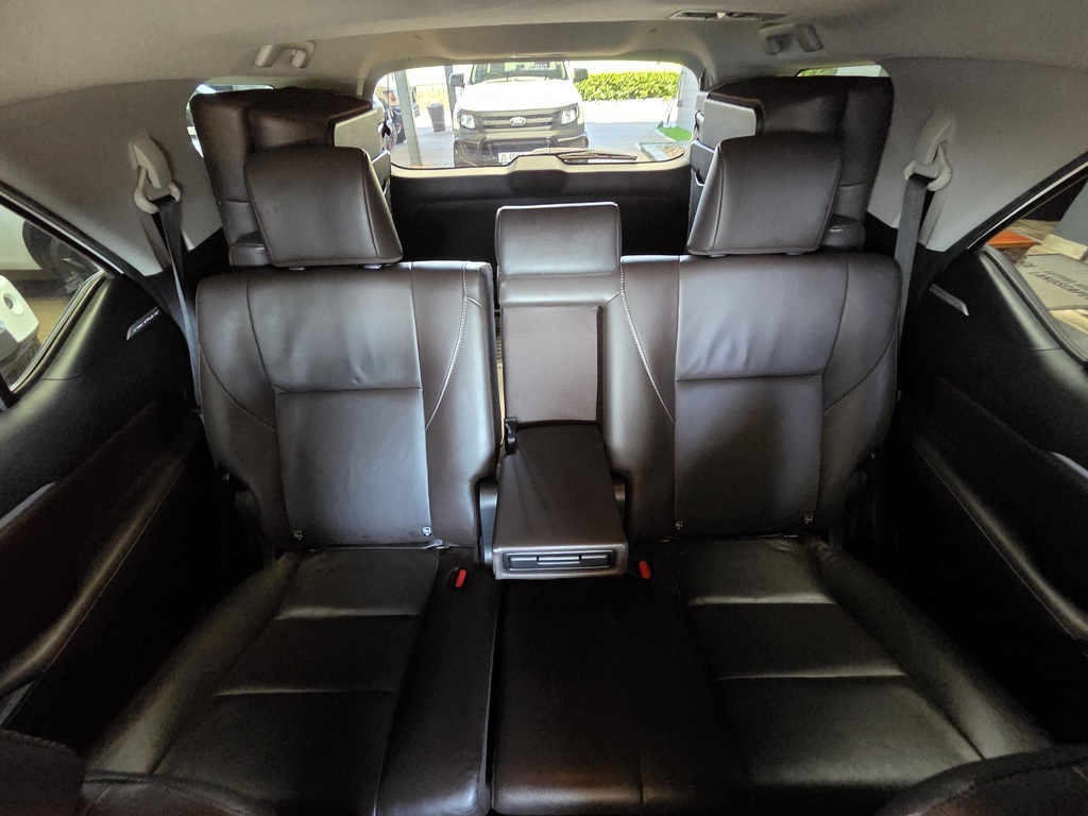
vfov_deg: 89.9
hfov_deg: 106.2
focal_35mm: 13
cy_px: 408
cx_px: 544
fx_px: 409
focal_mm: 2.2
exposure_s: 1/50
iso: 1600
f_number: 2.2
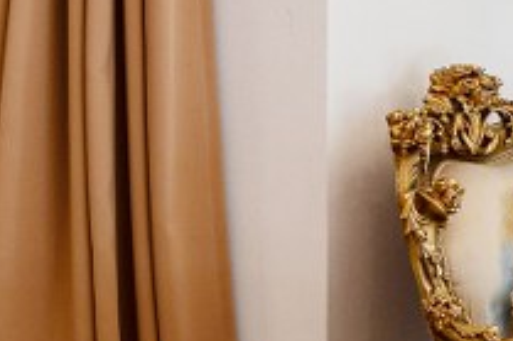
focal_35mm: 101
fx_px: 1439
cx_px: 1526
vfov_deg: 13.4
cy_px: 11
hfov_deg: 11.5
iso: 100
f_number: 8
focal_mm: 16.5
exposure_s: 1/200
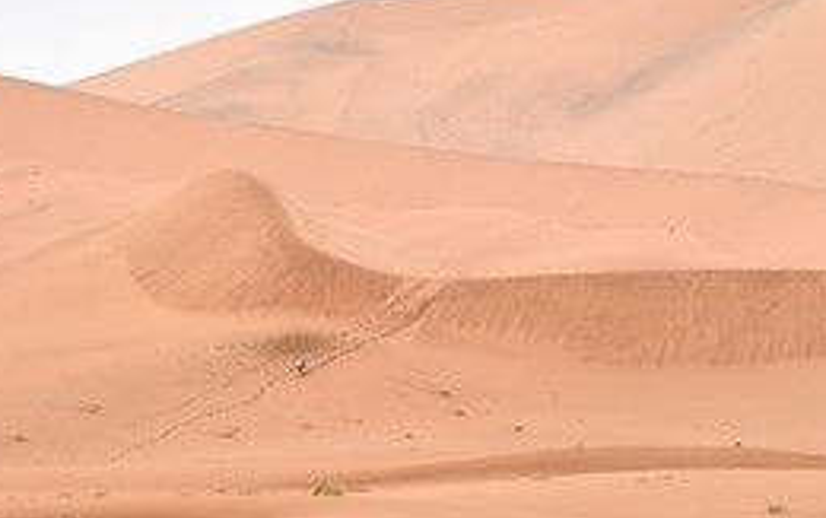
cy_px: 254
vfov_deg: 4.0
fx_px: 7413
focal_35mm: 329
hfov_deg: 6.4
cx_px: 594
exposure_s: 1/250
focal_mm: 200
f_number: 9
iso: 200
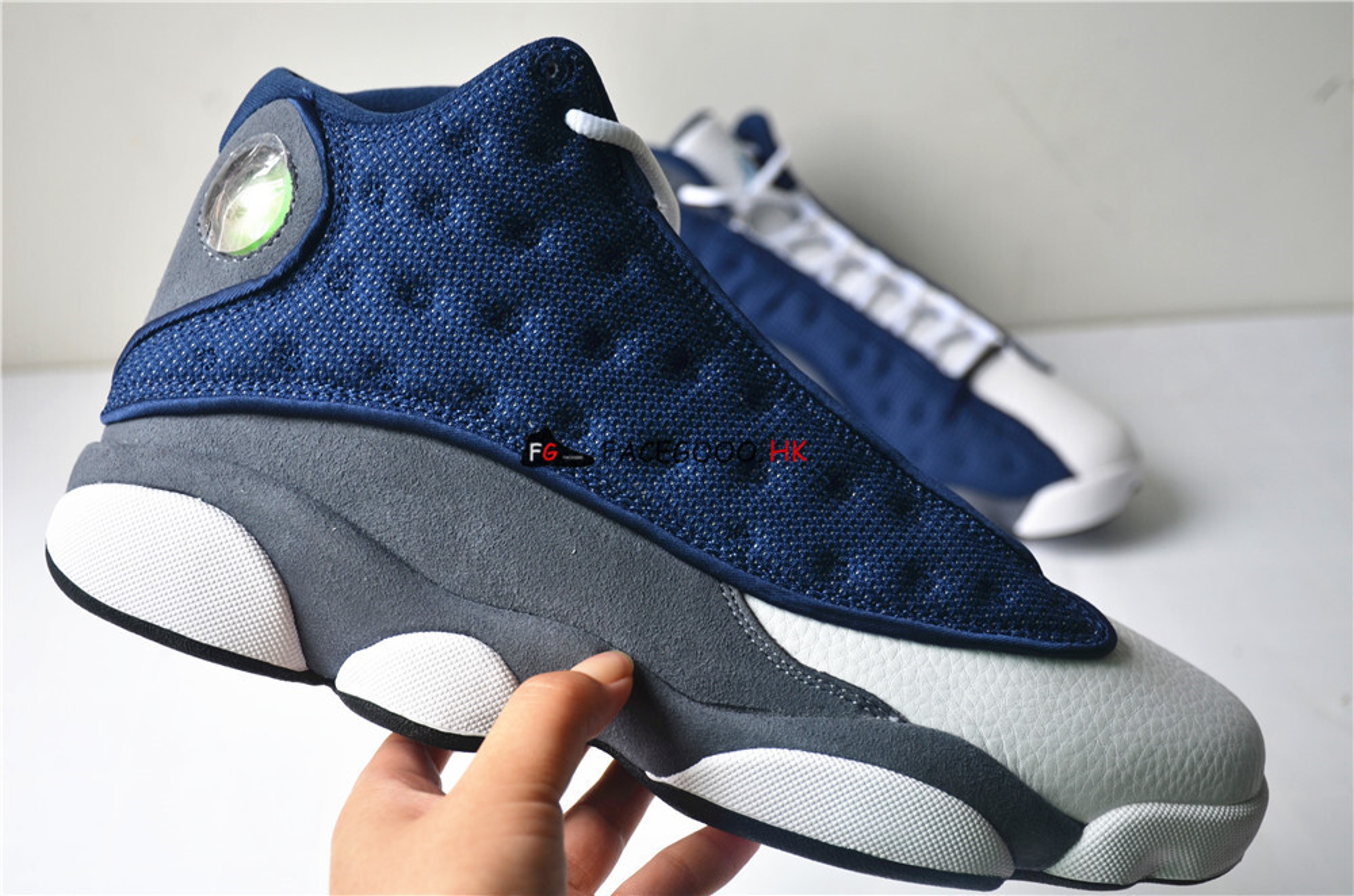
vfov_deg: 26.4
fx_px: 1914
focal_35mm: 51
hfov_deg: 39.0
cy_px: 448
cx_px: 677
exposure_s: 1/125
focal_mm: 34
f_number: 5.6
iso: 200
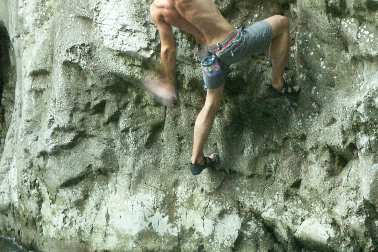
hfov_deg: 9.9
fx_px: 2174
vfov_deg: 6.6
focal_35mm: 207
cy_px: 24
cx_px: 205
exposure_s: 1/10
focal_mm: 23.1
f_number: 3.8
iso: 160
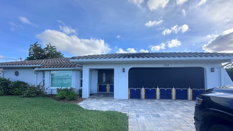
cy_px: 76
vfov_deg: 66.7
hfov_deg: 99.4
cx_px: 118
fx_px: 99
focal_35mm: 16
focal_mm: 2.22
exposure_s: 1/1247
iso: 40
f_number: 2.2
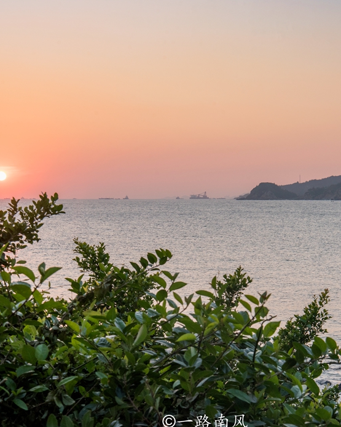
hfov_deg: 20.1
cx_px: 206
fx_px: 959
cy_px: 213
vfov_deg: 25.1
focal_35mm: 76
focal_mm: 52
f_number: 13
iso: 320
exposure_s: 1/100
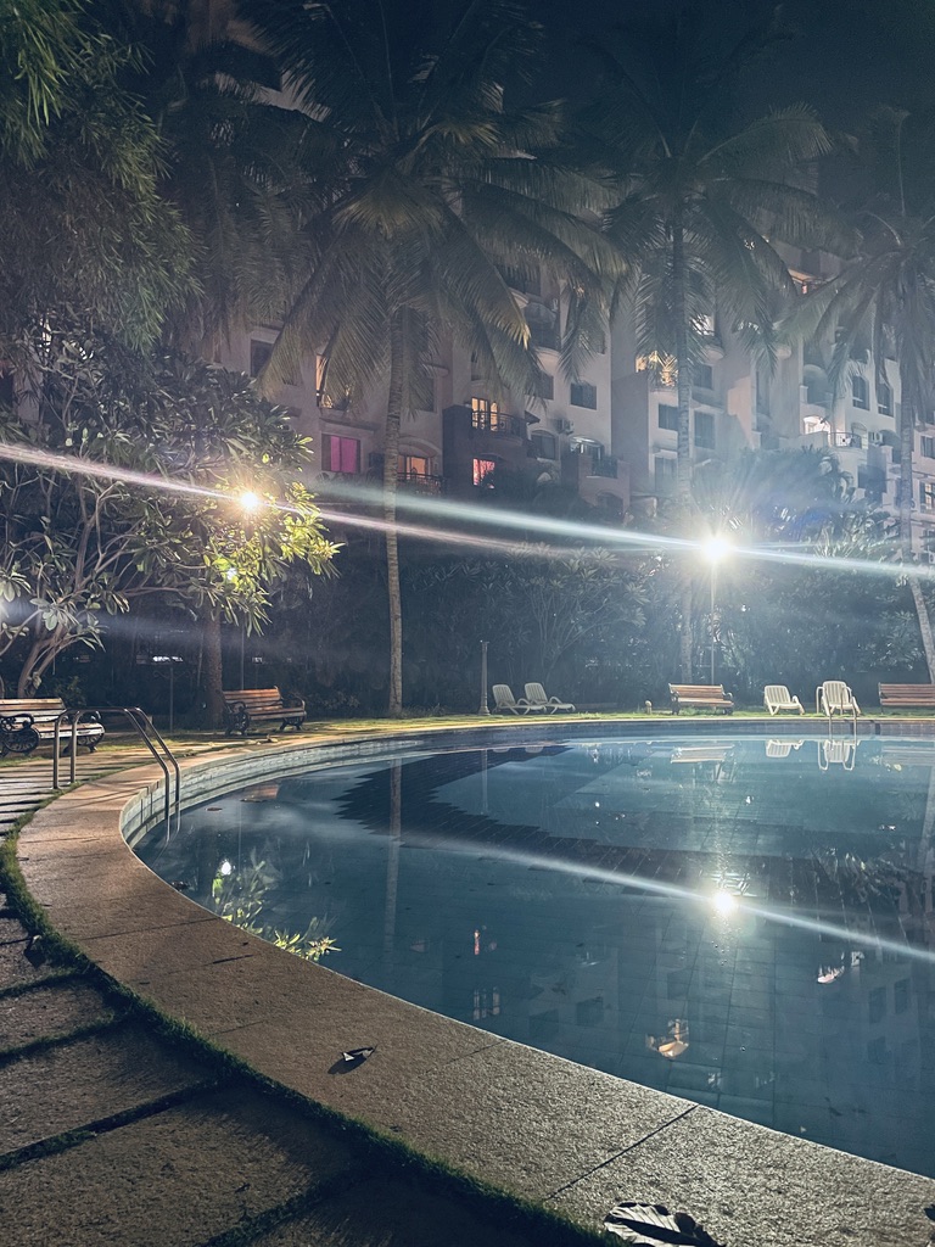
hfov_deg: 53.1
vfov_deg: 67.3
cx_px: 468
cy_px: 624
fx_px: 936
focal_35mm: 26
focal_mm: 4.2
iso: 800
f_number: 1.6
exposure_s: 1/25
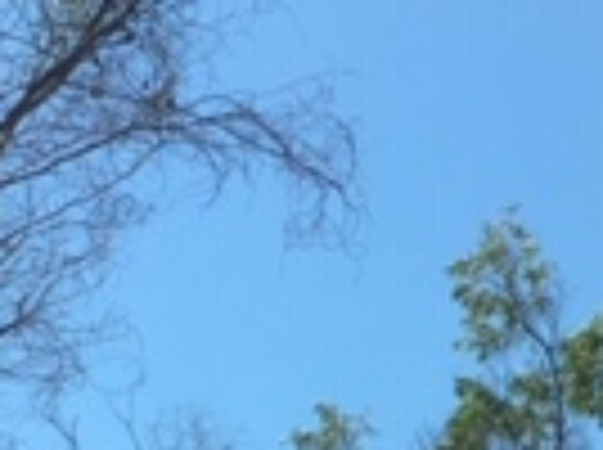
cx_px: 346
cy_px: 882
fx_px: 2417
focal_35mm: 139
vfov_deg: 9.9
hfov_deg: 14.2
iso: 25
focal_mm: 4.15
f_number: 2.2
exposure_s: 1/1350
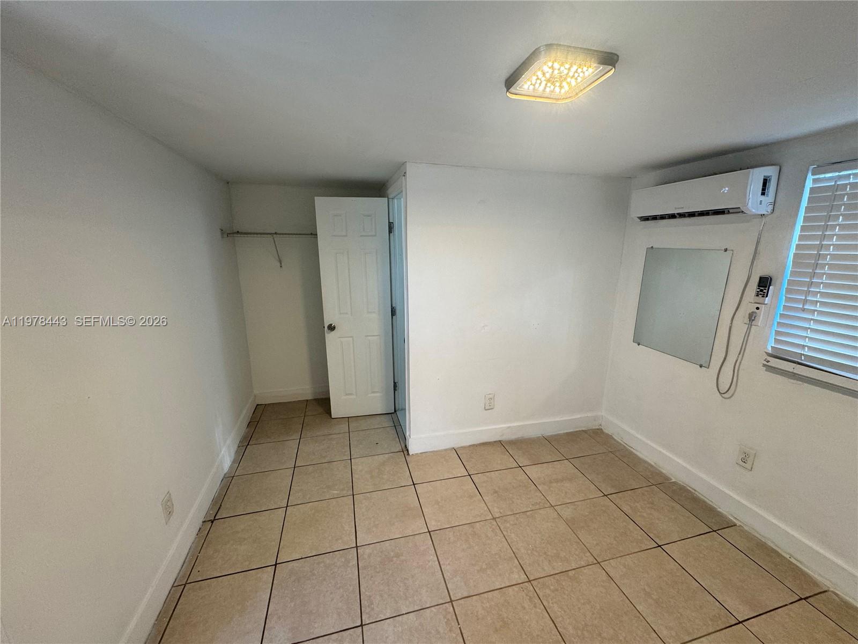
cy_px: 322
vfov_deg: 85.7
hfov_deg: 102.1
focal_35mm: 14
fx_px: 347
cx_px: 429
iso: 125
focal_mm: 2.22
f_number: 2.2
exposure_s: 1/120
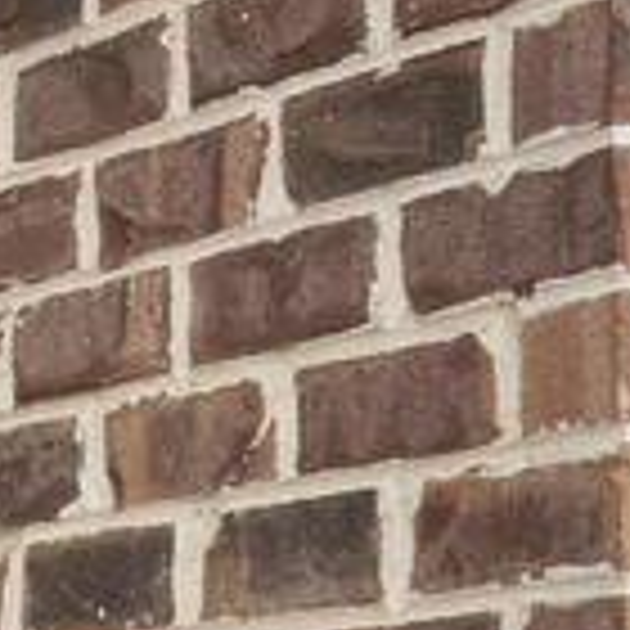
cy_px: 824
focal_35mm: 197
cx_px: -1413
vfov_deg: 8.7
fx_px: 4056
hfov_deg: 7.5
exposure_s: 1/25
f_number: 10
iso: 400
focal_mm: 20
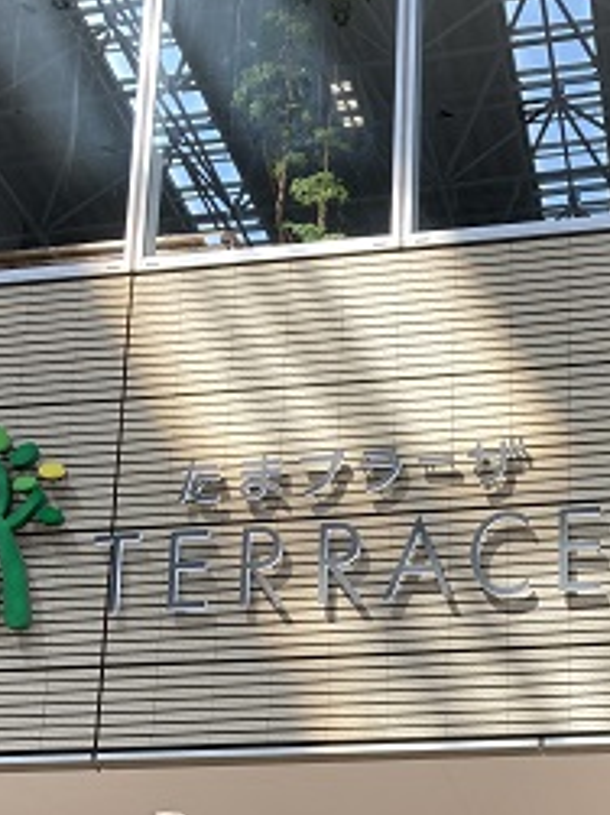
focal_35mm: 67
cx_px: 393
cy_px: 776
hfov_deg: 21.8
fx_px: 1576
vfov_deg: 27.6
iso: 20
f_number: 1.8
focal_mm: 3.99
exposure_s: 1/109
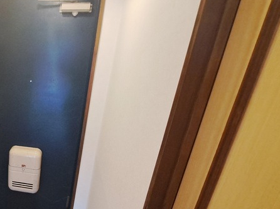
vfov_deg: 48.7
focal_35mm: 28
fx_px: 226
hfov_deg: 51.7
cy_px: 142
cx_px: 4
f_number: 2.2
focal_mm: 1.74
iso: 320
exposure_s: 1/24
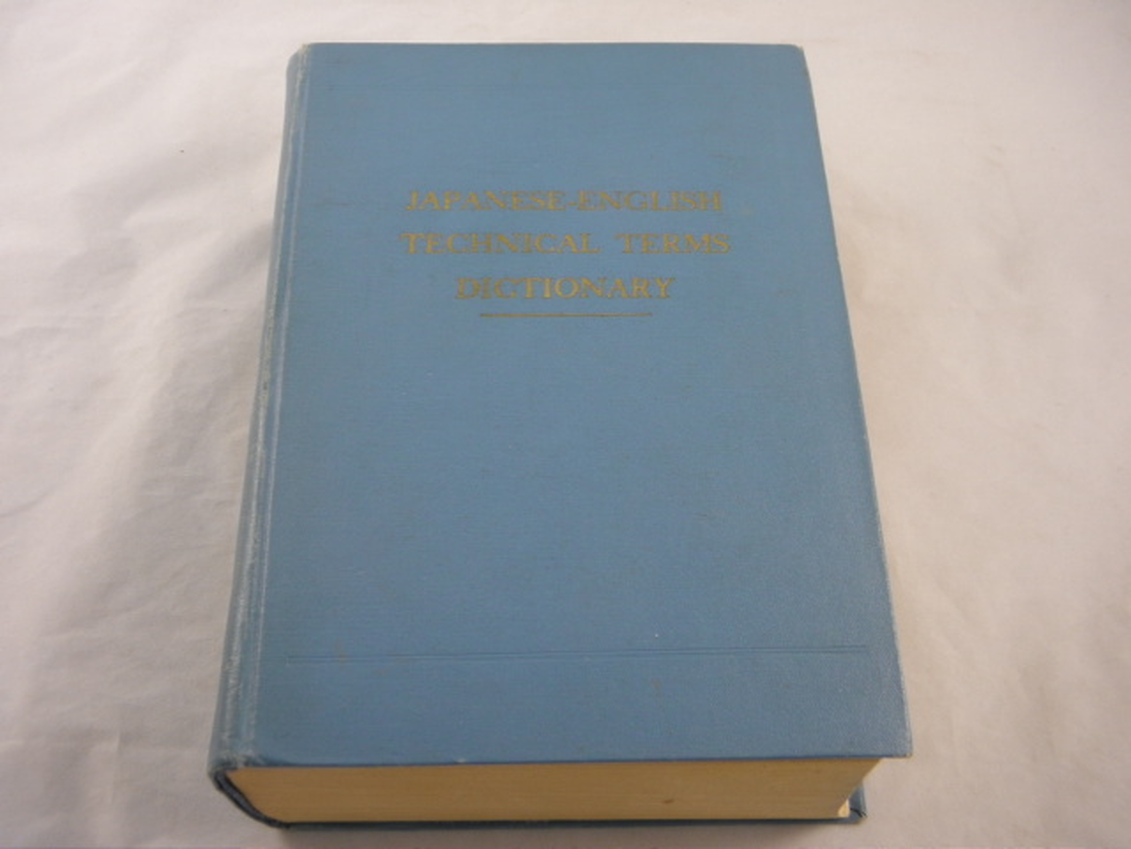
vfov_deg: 36.8
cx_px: 566
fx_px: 1274
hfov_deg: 47.9
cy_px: 424
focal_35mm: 39
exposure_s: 1/40
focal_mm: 7.1
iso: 125
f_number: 3.8
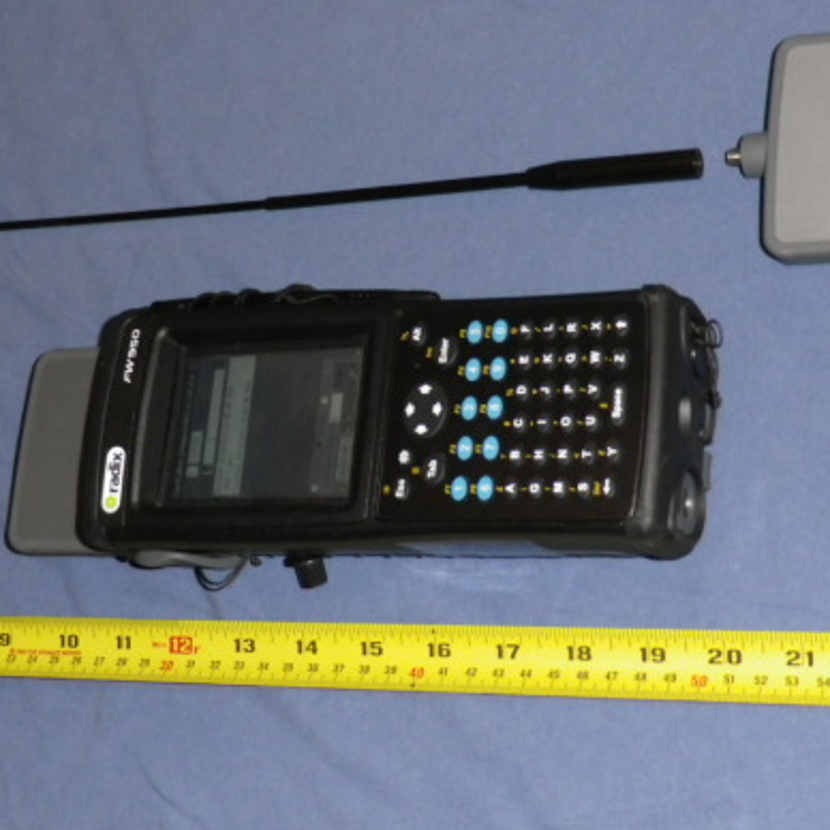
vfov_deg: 25.7
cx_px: 391
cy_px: 355
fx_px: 1818
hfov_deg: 25.7
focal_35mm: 67
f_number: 4.2
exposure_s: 1/60
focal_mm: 8.2
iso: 400
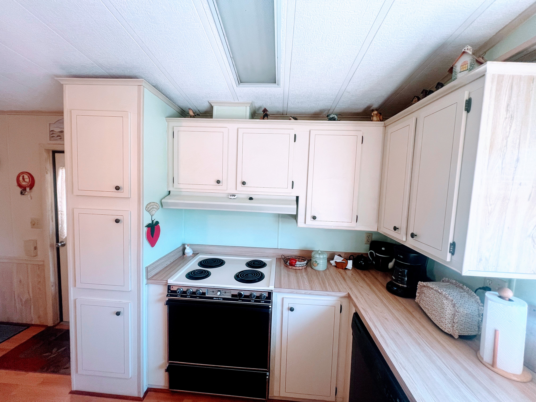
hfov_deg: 106.2
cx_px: 268
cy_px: 201
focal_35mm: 13
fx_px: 201
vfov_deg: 89.9
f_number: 1.8
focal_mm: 1.57
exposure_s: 1/120
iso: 160
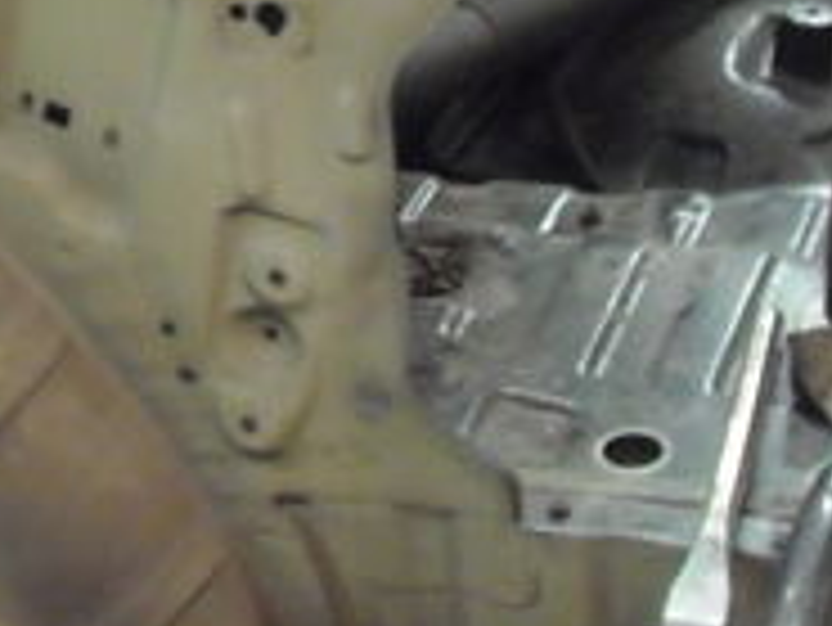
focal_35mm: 128
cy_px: -36
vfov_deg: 11.5
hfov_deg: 14.8
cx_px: -220
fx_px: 3078
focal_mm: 6.2
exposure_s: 1/8
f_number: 2.7
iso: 800
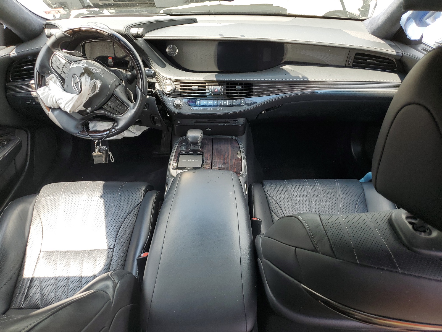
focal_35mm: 26
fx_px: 332
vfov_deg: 53.1
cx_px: 221
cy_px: 166
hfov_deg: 67.3
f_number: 1.5
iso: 50
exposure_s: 1/208
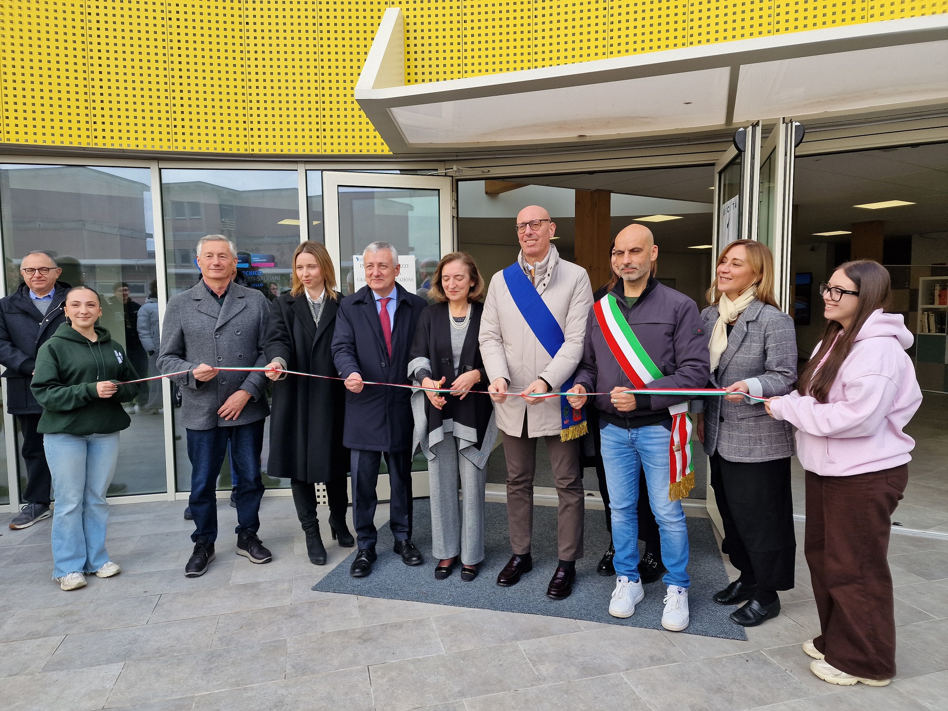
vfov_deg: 58.9
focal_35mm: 23
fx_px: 630
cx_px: 474
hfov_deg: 73.9
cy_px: 356
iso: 50
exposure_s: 1/285
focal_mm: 6.4
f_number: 1.8
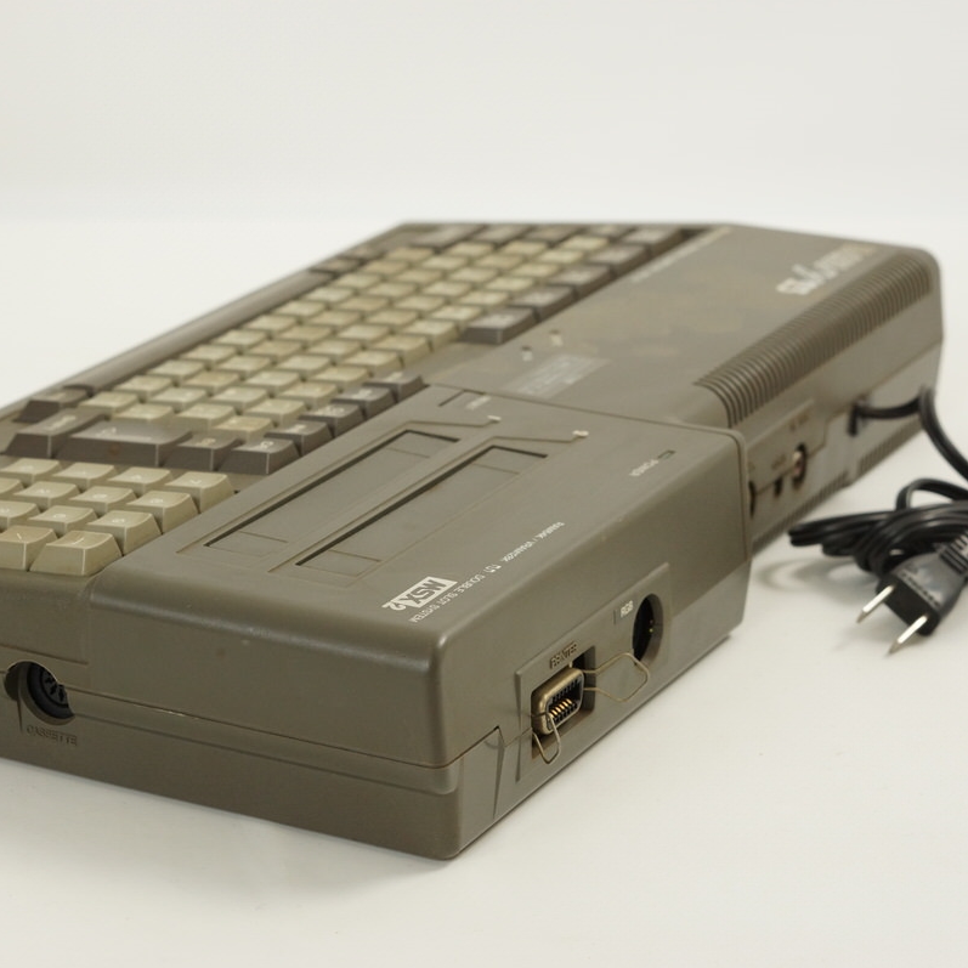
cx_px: 328
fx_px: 3037
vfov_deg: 18.1
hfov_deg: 18.1
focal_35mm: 96
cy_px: 483
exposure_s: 1/80
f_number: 6.3
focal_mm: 50
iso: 800
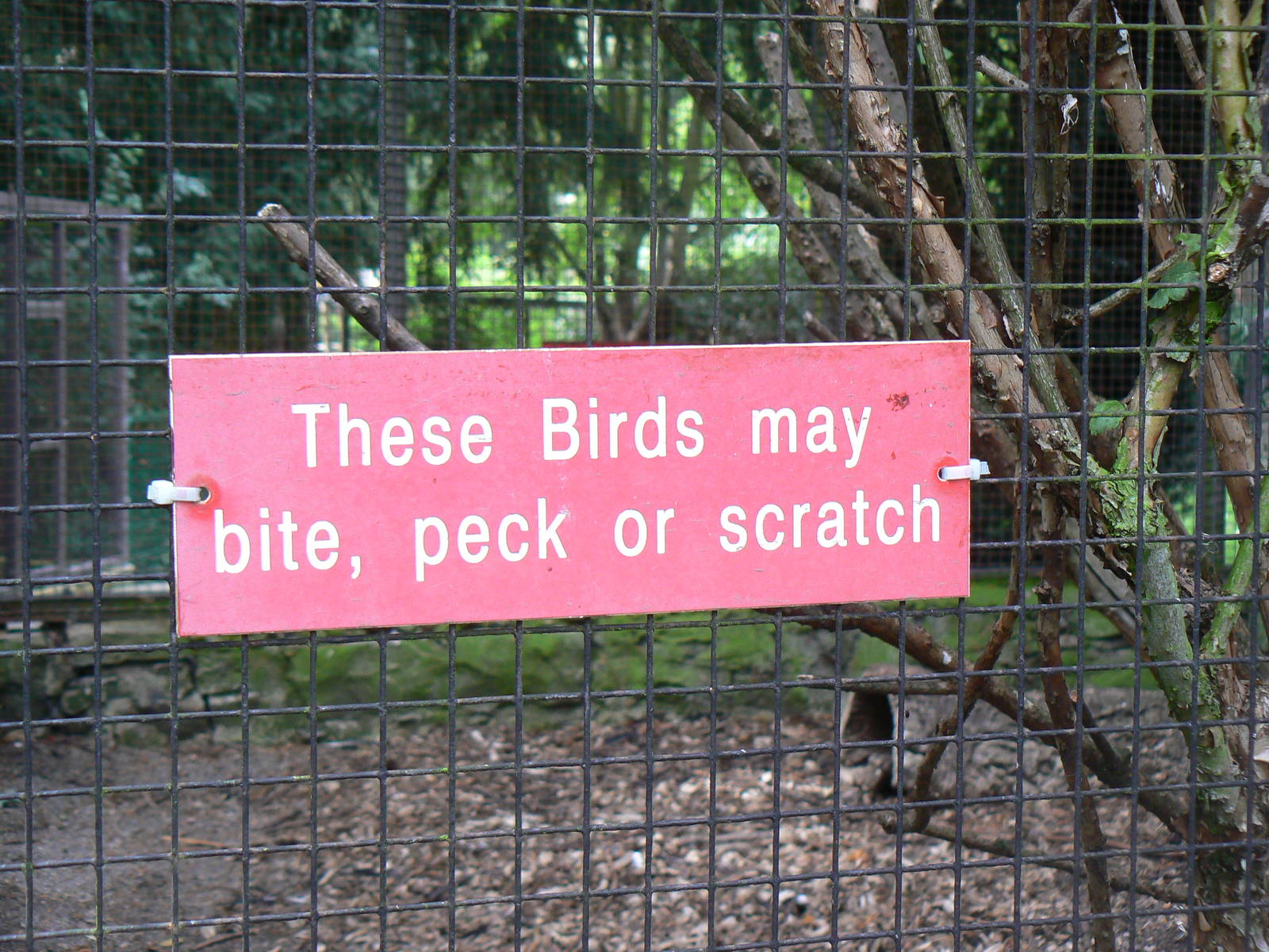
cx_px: 634
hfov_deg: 31.7
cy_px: 476
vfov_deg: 24.0
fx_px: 2236
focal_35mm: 61
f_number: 3.2
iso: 100
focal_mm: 10.2
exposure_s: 1/30
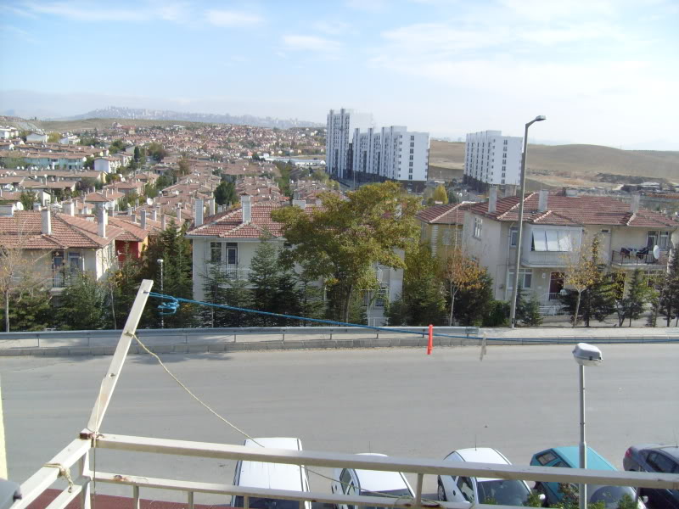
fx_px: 687
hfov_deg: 52.6
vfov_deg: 40.7
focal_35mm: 35
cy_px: 254
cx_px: 340
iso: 80
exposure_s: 1/180
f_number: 7.1
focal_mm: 5.8
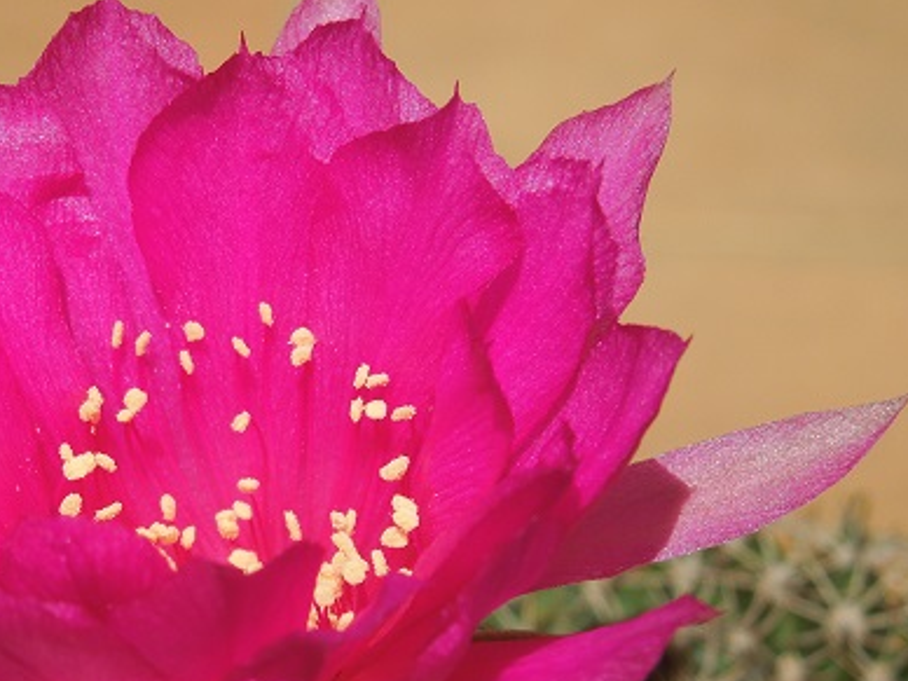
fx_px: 3646
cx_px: 234
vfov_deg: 10.6
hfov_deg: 14.1
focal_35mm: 139
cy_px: 514
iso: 100
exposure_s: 1/640
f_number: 4.5
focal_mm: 14.1
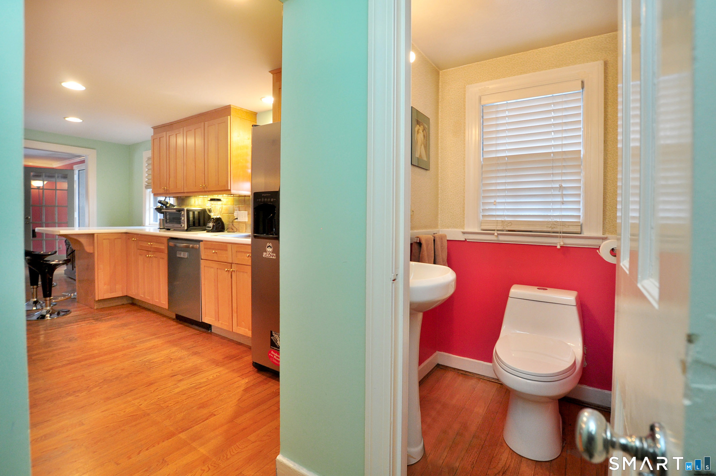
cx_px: 358
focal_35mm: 16
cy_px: 238
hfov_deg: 95.1
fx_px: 328
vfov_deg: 71.9
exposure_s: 1/13
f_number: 5
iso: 500
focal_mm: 11
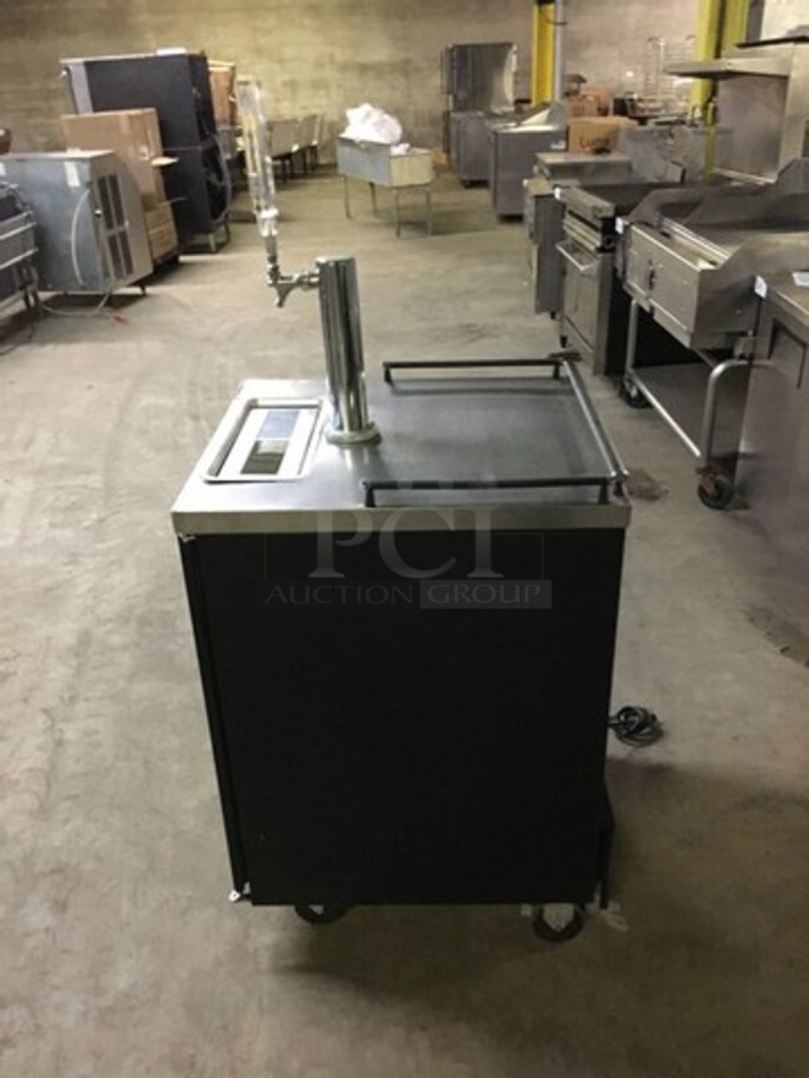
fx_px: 903
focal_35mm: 29
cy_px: 539
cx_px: 404
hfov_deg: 48.2
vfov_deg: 61.7
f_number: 2.2
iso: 80
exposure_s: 1/4
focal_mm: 4.15
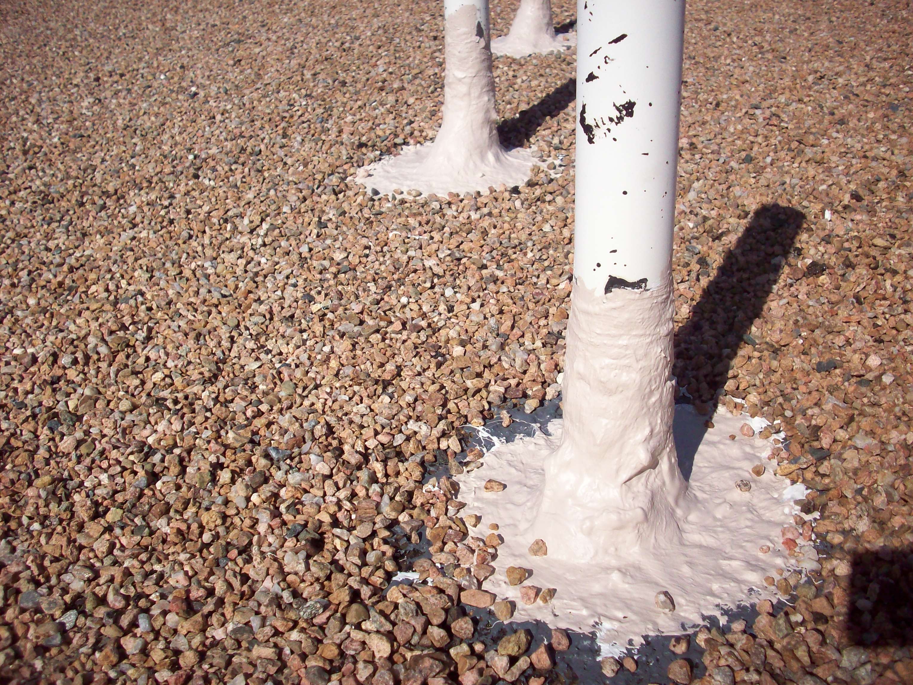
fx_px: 976
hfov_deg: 50.1
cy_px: 342
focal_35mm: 37
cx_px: 456
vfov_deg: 38.7
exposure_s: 1/1401
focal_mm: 6.2
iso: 160
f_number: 5.6
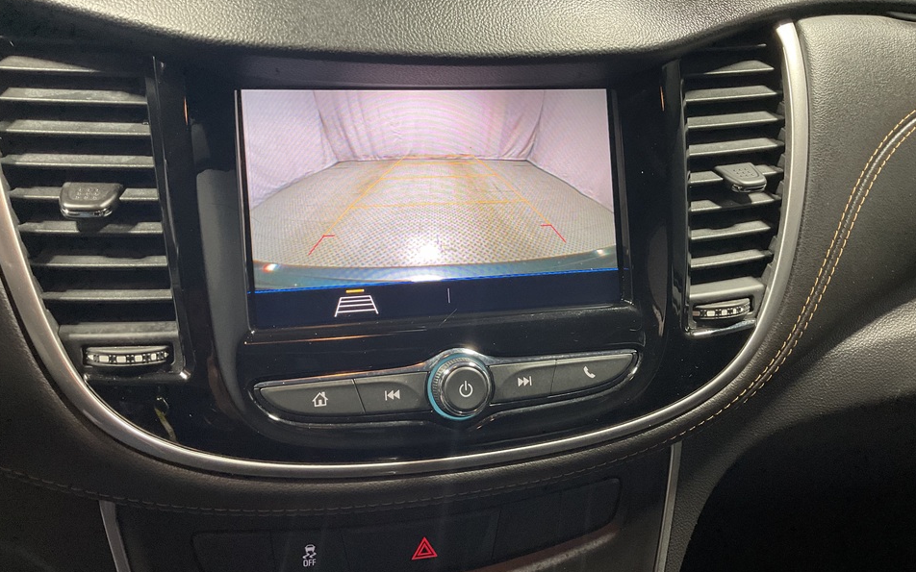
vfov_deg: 40.6
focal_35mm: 31
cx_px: 459
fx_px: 774
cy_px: 278
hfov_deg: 61.2
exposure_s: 1/60
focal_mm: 3
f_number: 1.8
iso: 100
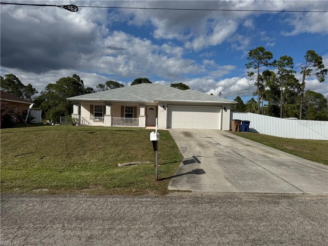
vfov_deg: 56.8
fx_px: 227
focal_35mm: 24
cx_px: 164
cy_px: 123
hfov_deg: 71.6
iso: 80
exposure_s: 1/10417
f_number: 1.78
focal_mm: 6.76
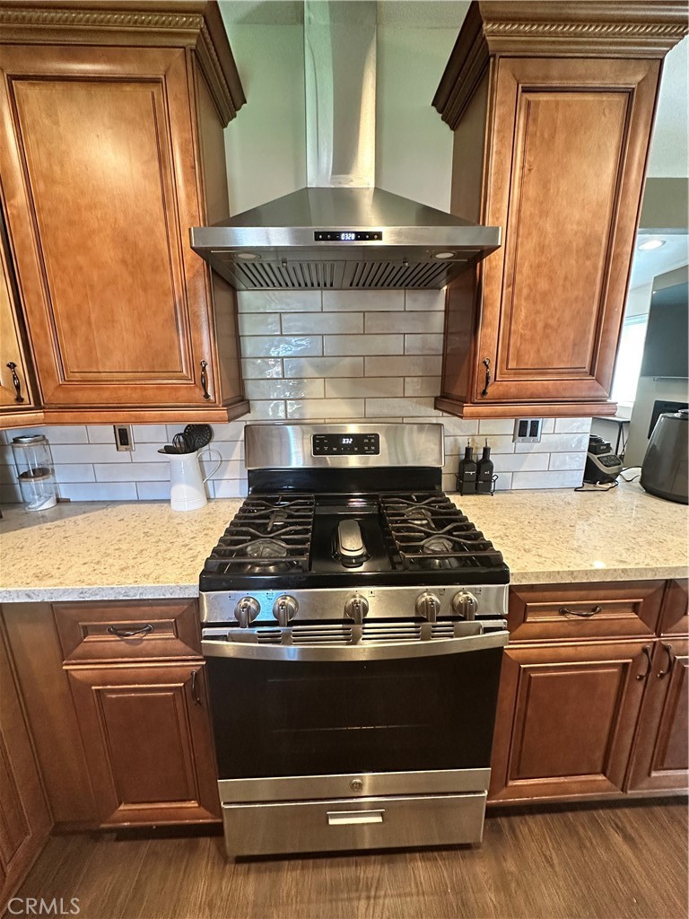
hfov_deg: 85.7
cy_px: 460
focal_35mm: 14
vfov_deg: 102.1
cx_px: 344
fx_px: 372
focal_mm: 2.22
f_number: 2.2
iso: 640
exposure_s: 1/60
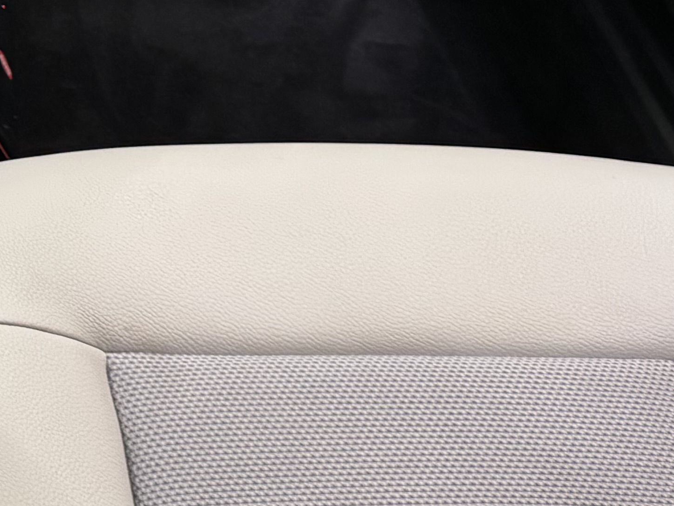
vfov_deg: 15.0
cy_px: -108
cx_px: -386
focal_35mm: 95
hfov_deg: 18.0
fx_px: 1850
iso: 320
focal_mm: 6.76
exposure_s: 1/50
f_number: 1.78
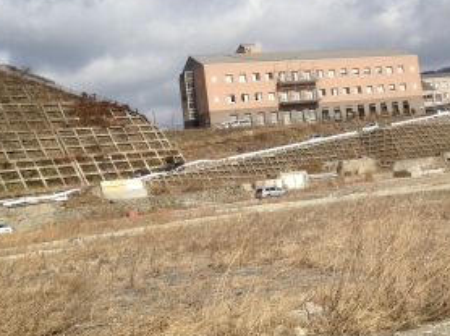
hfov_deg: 30.6
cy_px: 127
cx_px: 278
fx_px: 818
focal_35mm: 63
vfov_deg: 23.2
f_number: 2.4
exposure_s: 1/2907
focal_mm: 4.28
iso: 50
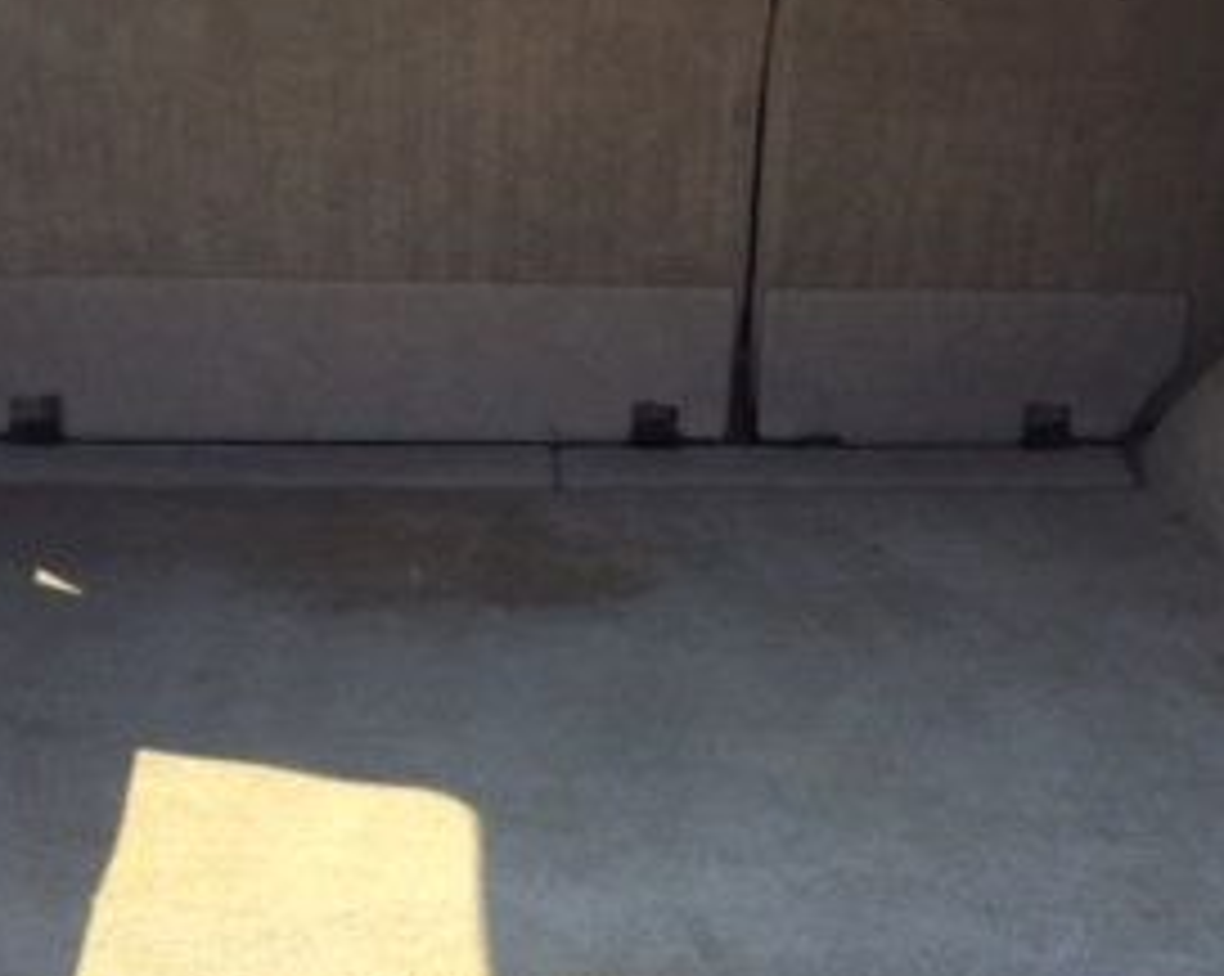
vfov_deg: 22.0
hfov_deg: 27.5
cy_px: 324
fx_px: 2497
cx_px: 693
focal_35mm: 69
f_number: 2.2
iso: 32
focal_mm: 4.12
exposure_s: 1/130
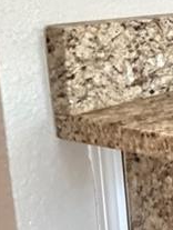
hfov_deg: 11.7
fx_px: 538
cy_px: 47
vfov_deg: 23.7
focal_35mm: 81
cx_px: 495
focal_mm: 2.22
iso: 800
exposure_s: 1/60
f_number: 2.2
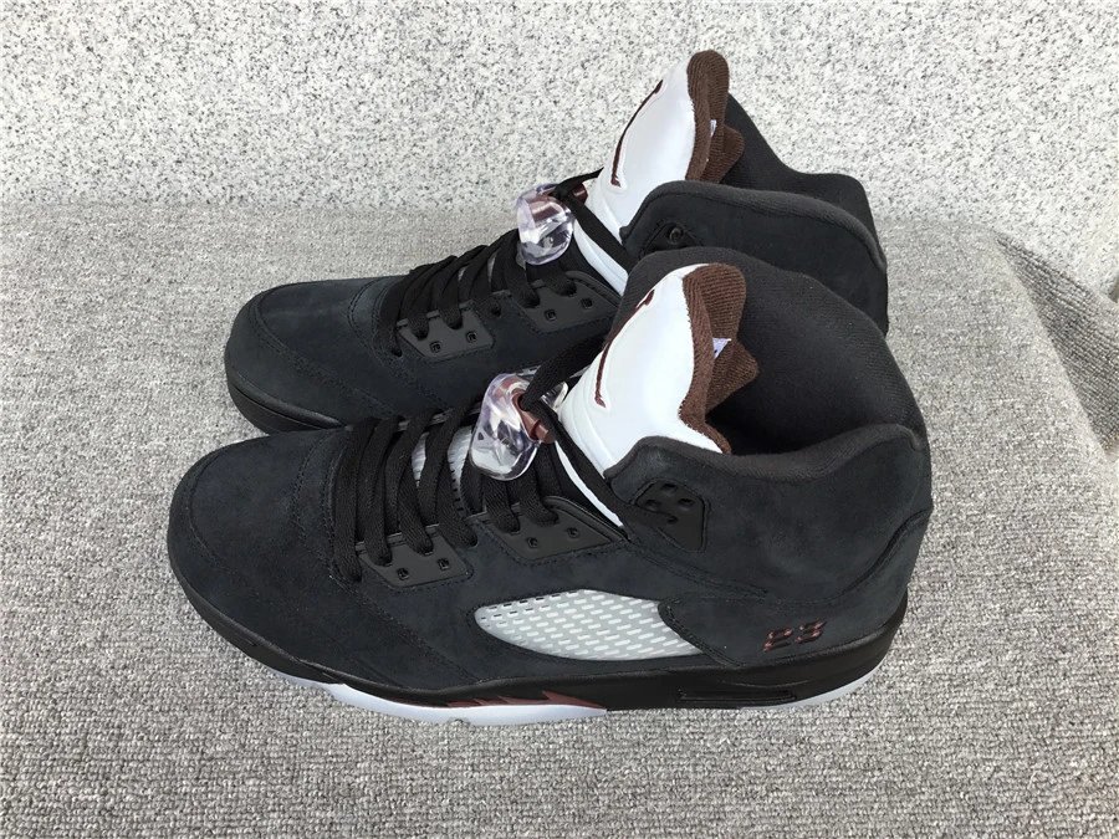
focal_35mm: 31
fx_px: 1002
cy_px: 420
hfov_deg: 58.4
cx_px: 560
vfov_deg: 45.4
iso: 25
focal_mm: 3.3
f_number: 2.4
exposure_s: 1/252
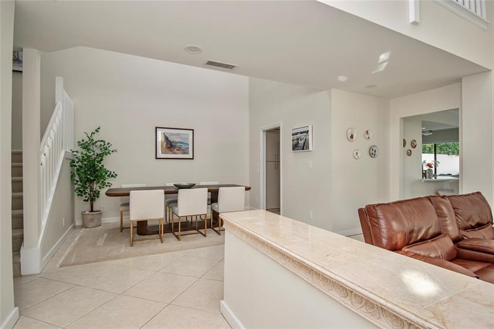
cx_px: 247
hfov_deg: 90.0
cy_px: 164
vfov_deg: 67.4
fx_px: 247
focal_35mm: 18
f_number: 5.6
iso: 720
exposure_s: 1/125
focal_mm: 12
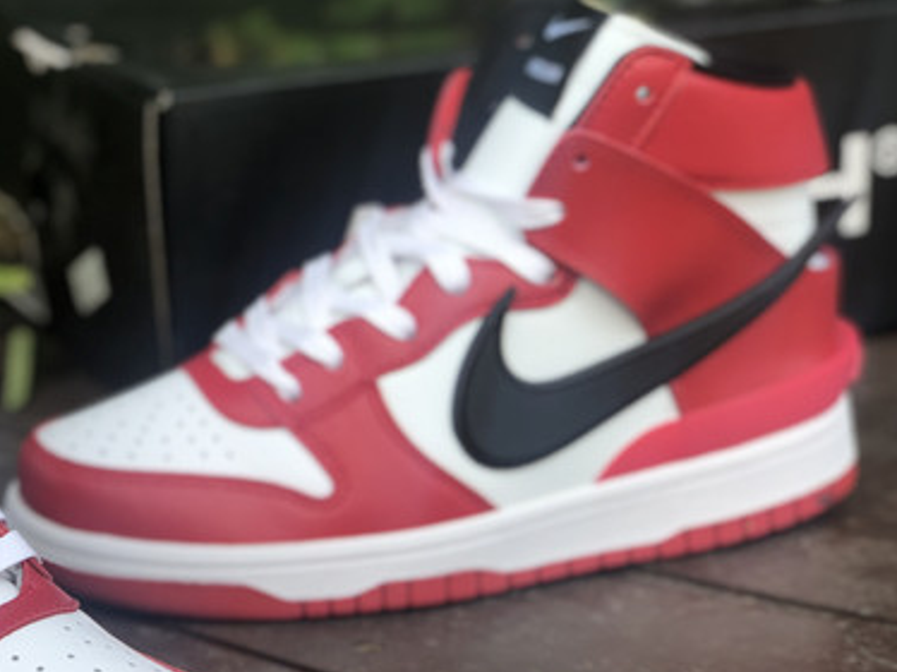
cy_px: 445
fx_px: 2667
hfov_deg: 18.8
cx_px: 98
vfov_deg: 14.3
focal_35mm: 103
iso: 16
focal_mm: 6
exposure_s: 1/242
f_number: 2.4
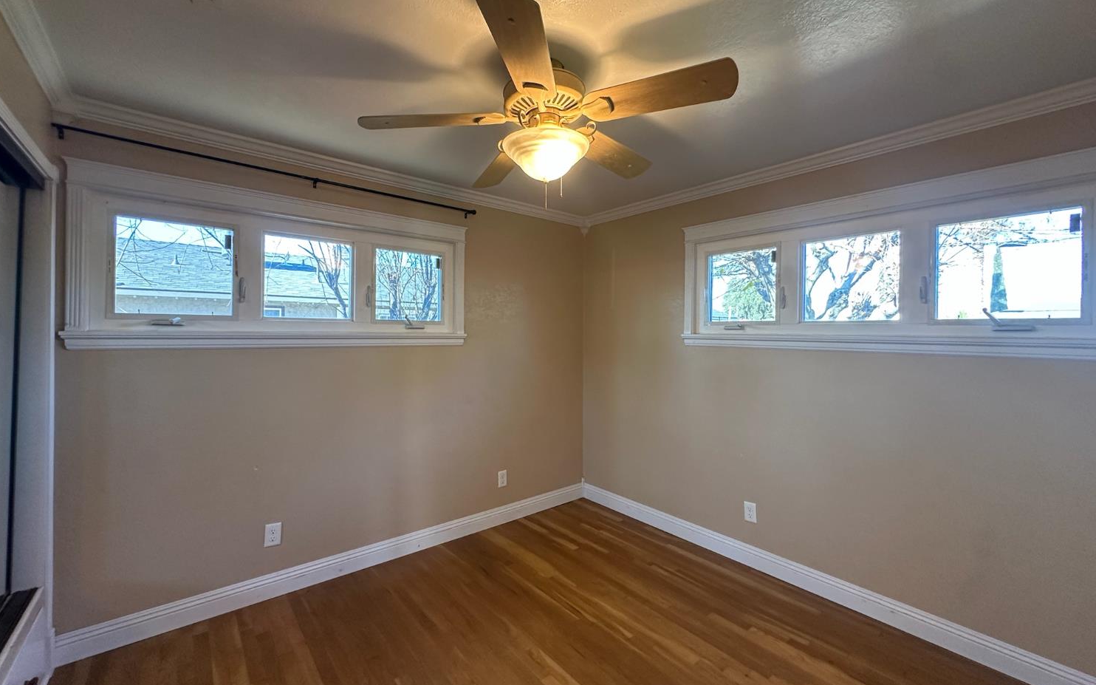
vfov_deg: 74.7
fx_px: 448
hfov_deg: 101.5
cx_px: 545
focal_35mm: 15
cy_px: 331
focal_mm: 2.22
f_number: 2.2
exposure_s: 1/60
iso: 200
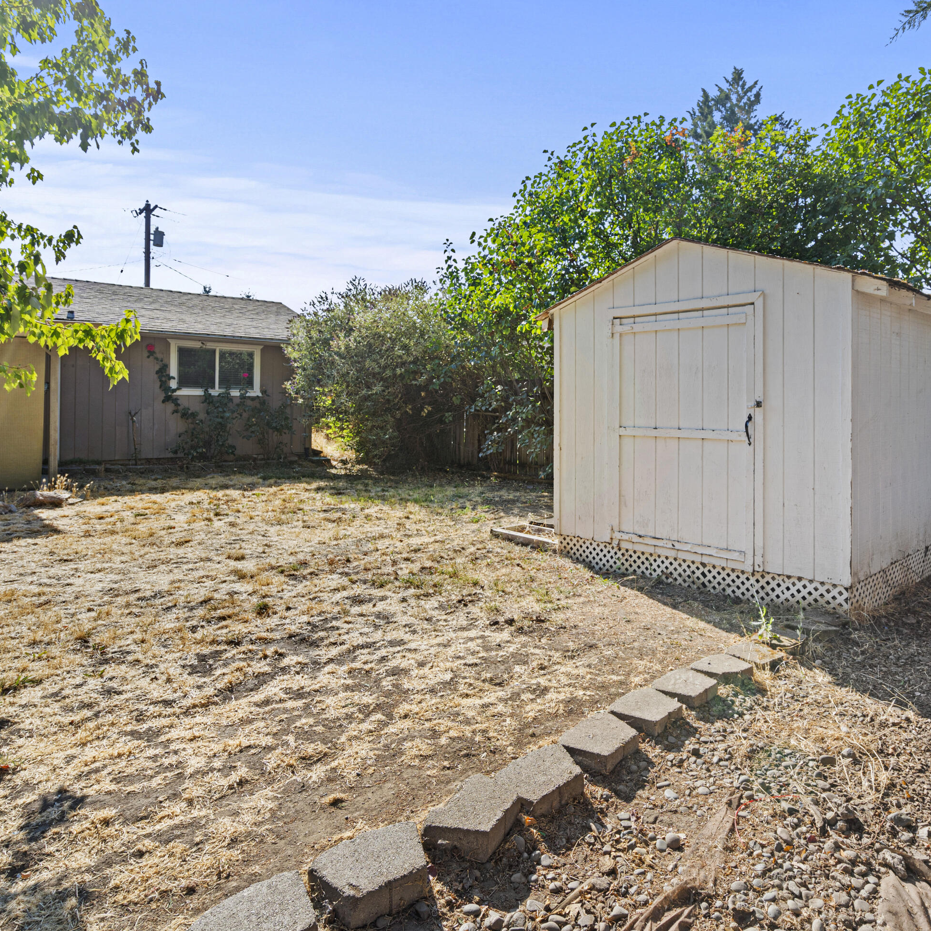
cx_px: 557
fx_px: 639
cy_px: 464
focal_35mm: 21
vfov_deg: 72.1
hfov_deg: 71.4
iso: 250
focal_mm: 16
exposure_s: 1/125
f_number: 8
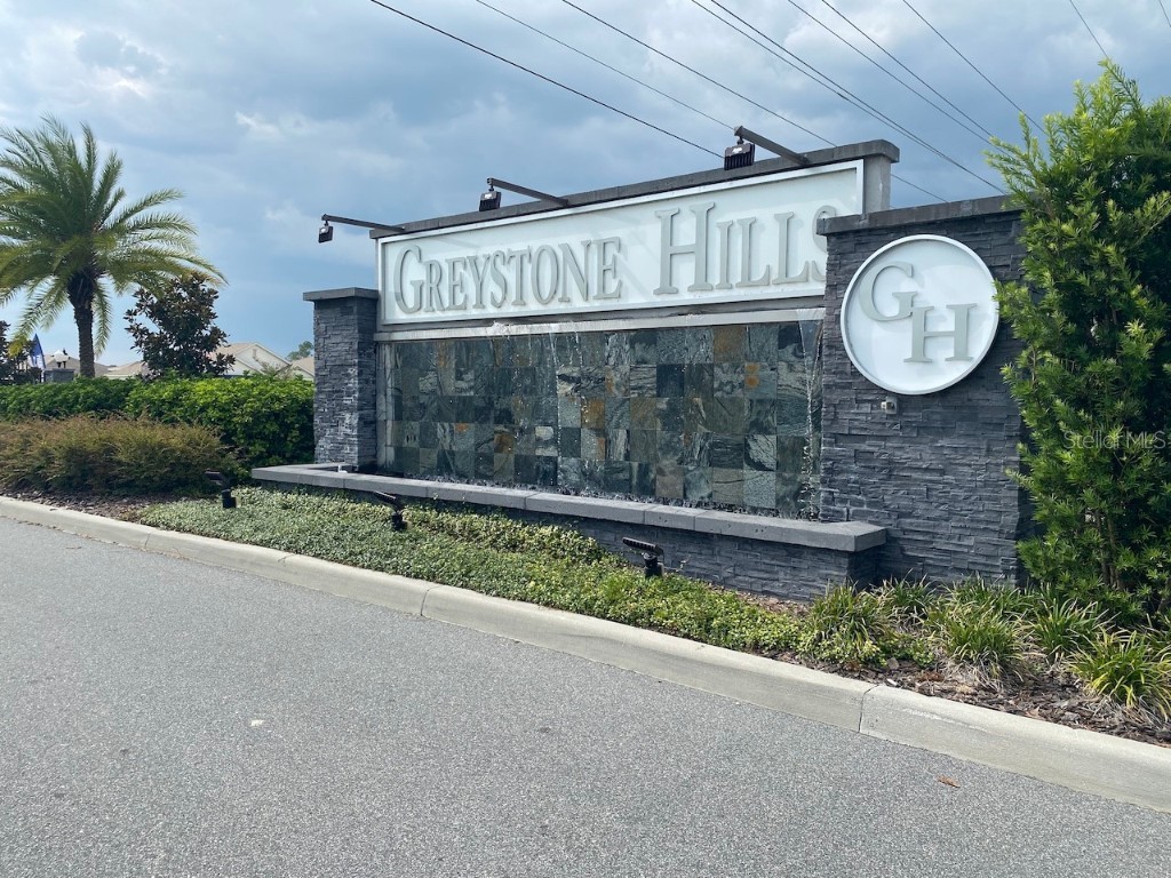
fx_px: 880
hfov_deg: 67.3
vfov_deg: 53.1
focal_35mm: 26
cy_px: 439
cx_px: 586
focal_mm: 4.25
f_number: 1.8
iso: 32
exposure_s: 1/2688
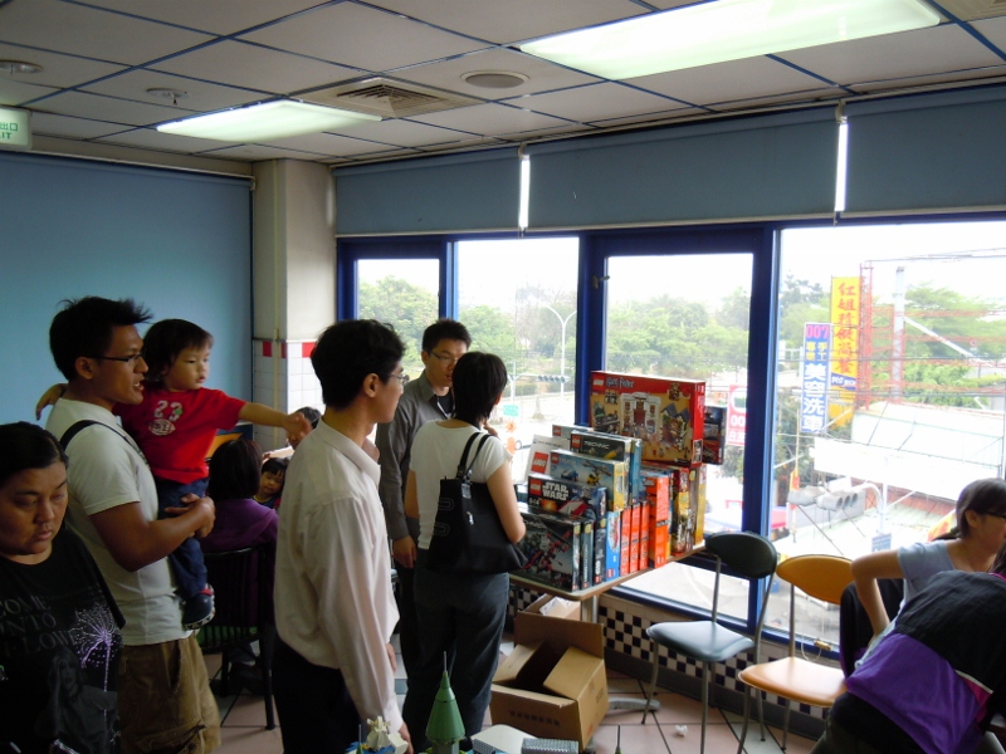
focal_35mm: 30
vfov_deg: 46.8
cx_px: 503
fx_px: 872
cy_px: 377
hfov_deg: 60.0
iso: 125
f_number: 3.5
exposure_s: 1/60
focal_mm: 5.4
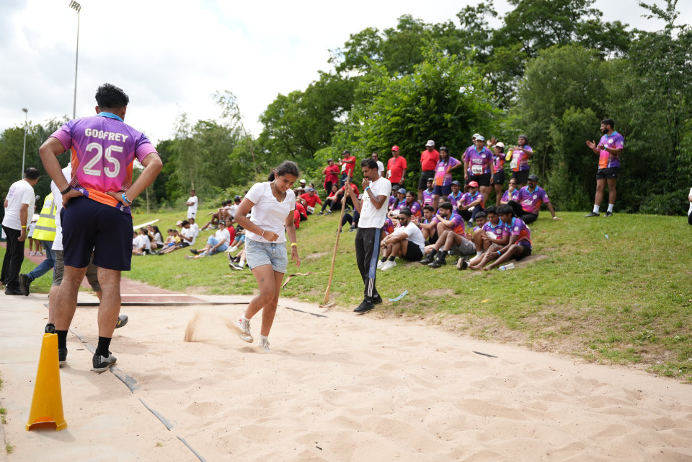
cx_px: 330
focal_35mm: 33
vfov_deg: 39.5
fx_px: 642
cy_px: 226
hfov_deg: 56.6
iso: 250
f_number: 2.8
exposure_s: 1/2000
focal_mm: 31.4
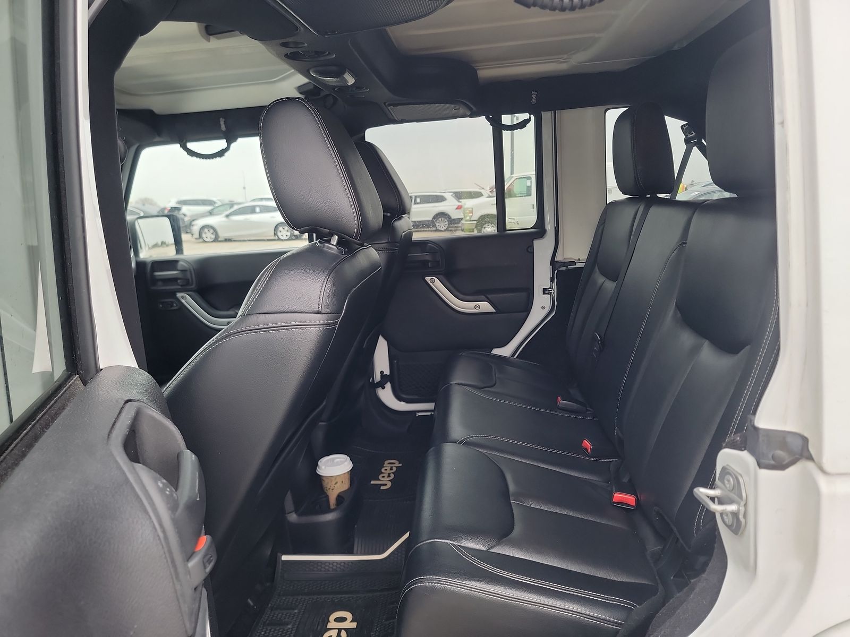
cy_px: 318
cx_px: 425
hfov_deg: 71.6
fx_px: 589
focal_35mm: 24
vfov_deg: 56.8
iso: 250
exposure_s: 1/59
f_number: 1.8
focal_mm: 6.7
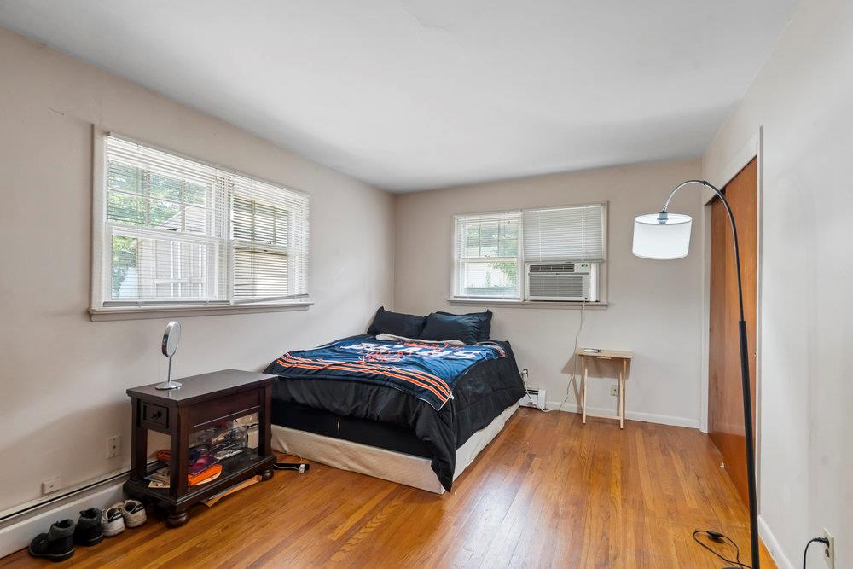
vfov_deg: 73.8
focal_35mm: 16
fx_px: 379
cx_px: 426
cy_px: 284
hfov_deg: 96.7
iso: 1600
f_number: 7.1
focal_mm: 16
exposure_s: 1/80
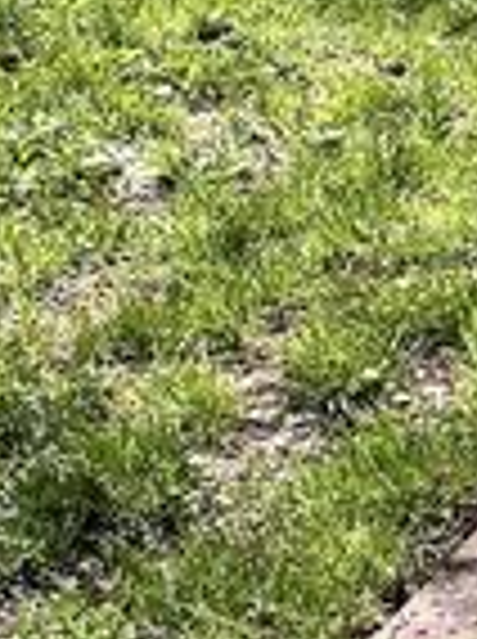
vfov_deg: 11.5
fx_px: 3151
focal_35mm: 171
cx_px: 1377
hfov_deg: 7.7
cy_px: 493
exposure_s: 1/1366
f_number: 1.6
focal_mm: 4.2
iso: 32
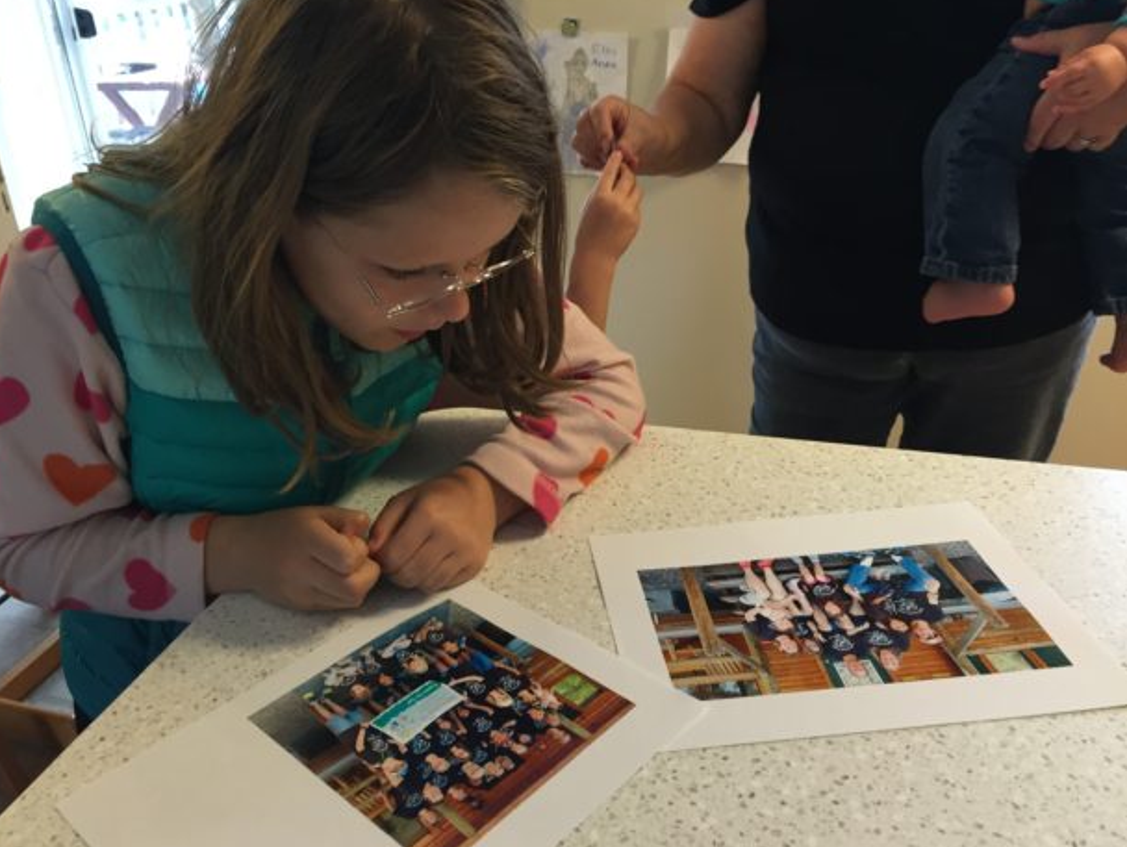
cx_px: 526
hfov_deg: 58.3
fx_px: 1010
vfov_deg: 45.5
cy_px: 439
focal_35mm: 31
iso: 80
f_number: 2.2
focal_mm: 4.15
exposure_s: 1/30
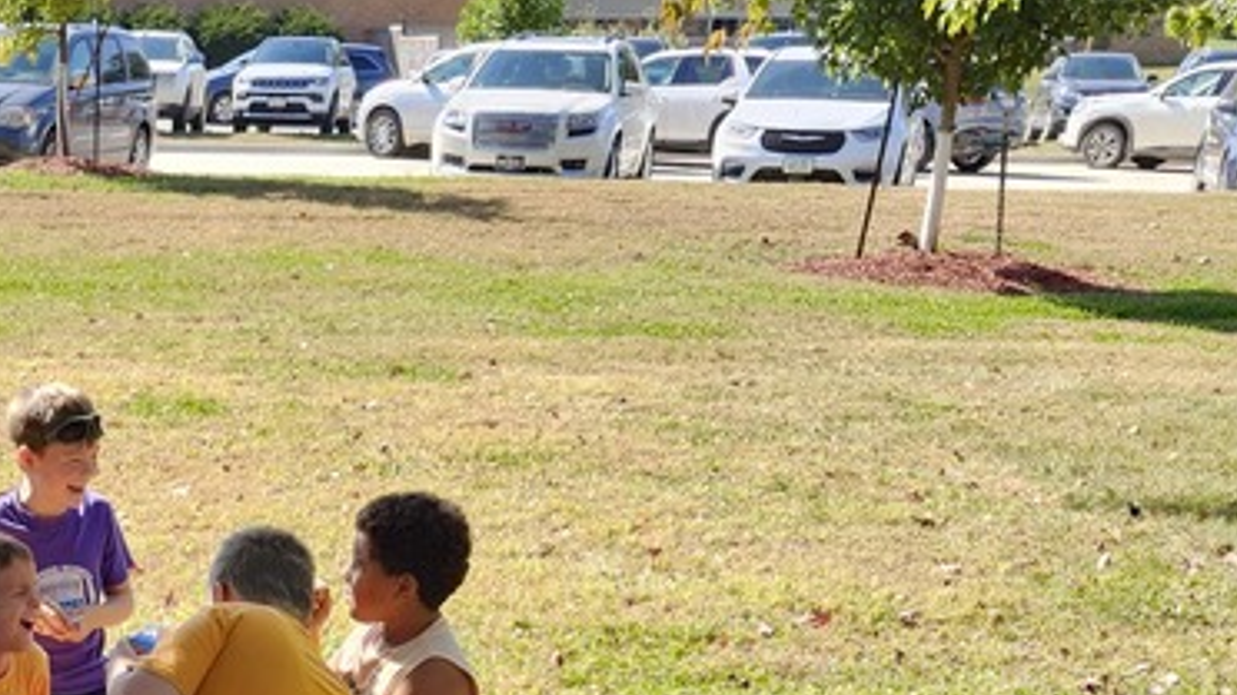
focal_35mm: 69
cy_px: 1041
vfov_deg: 16.0
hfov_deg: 28.8
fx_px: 2263
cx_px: 30
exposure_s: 1/303
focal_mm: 5.54
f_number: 1.8
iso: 25
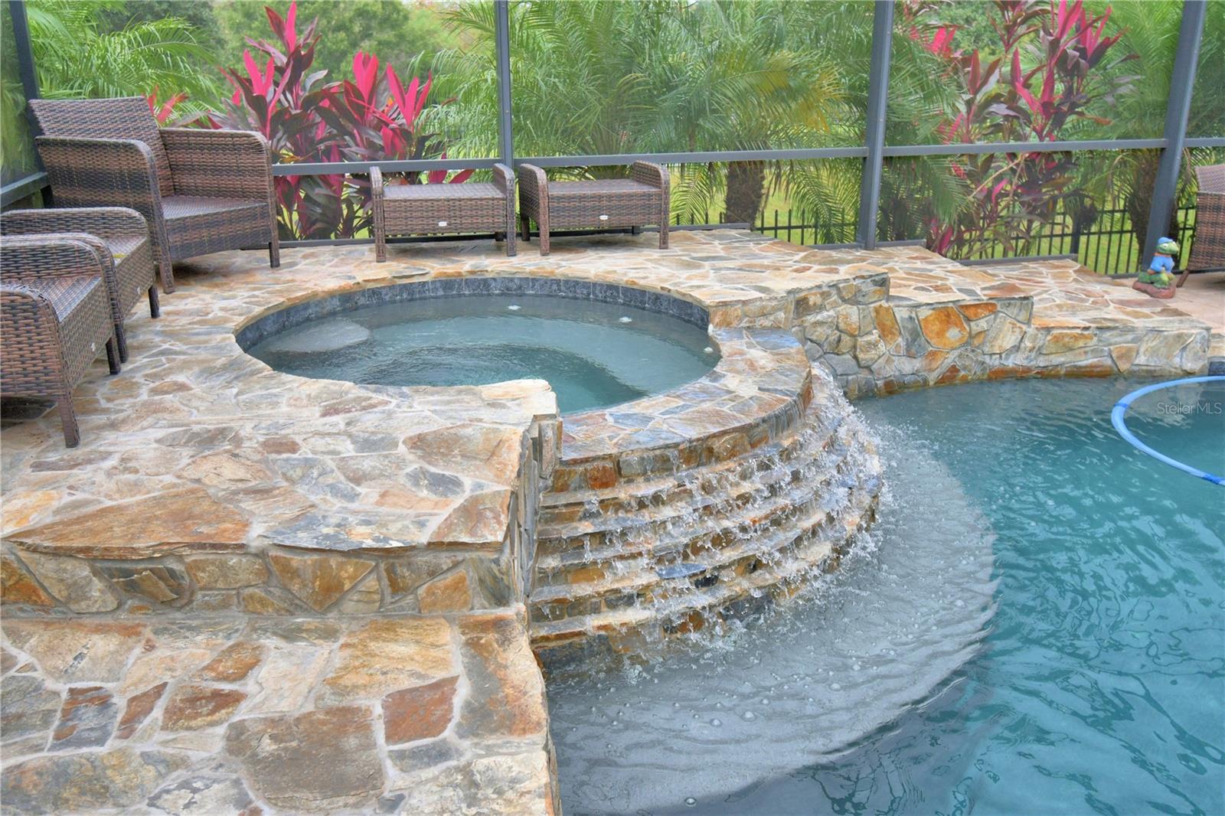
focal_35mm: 30
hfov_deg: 61.9
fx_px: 1021
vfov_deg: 43.6
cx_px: 612
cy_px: 408
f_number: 5.6
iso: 200
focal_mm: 20
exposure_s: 1/500
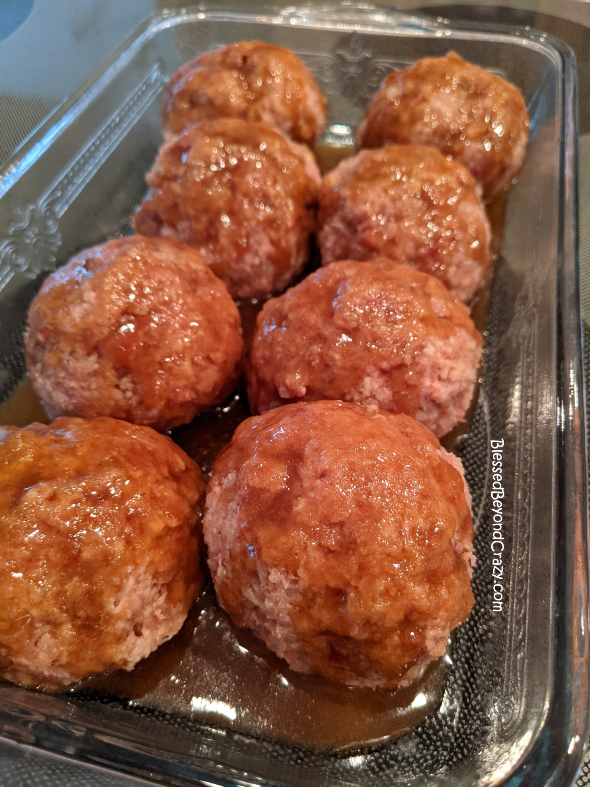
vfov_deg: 65.3
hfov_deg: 51.4
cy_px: 394
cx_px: 295
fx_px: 614
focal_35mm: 27
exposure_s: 1/59.9
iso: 438
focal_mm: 4.44
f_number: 1.8
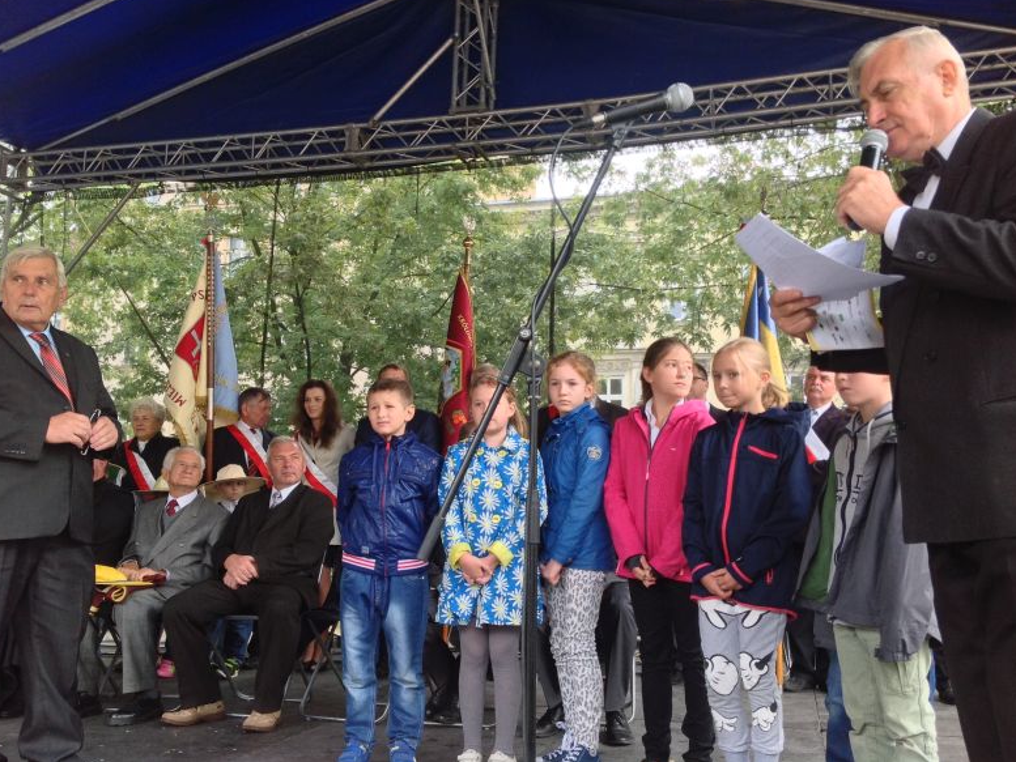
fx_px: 1057
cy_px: 374
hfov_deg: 51.3
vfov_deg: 39.7
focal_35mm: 36
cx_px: 510
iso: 100
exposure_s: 1/120
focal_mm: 4.28
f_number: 2.4
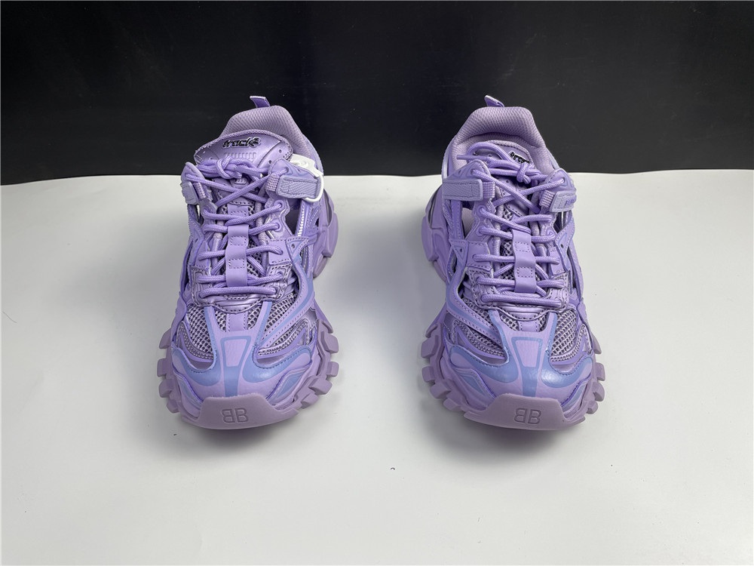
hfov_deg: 67.3
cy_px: 283
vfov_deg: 53.1
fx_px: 566
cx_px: 377
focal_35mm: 26
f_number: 1.6
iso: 50
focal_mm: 4.2
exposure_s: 1/121
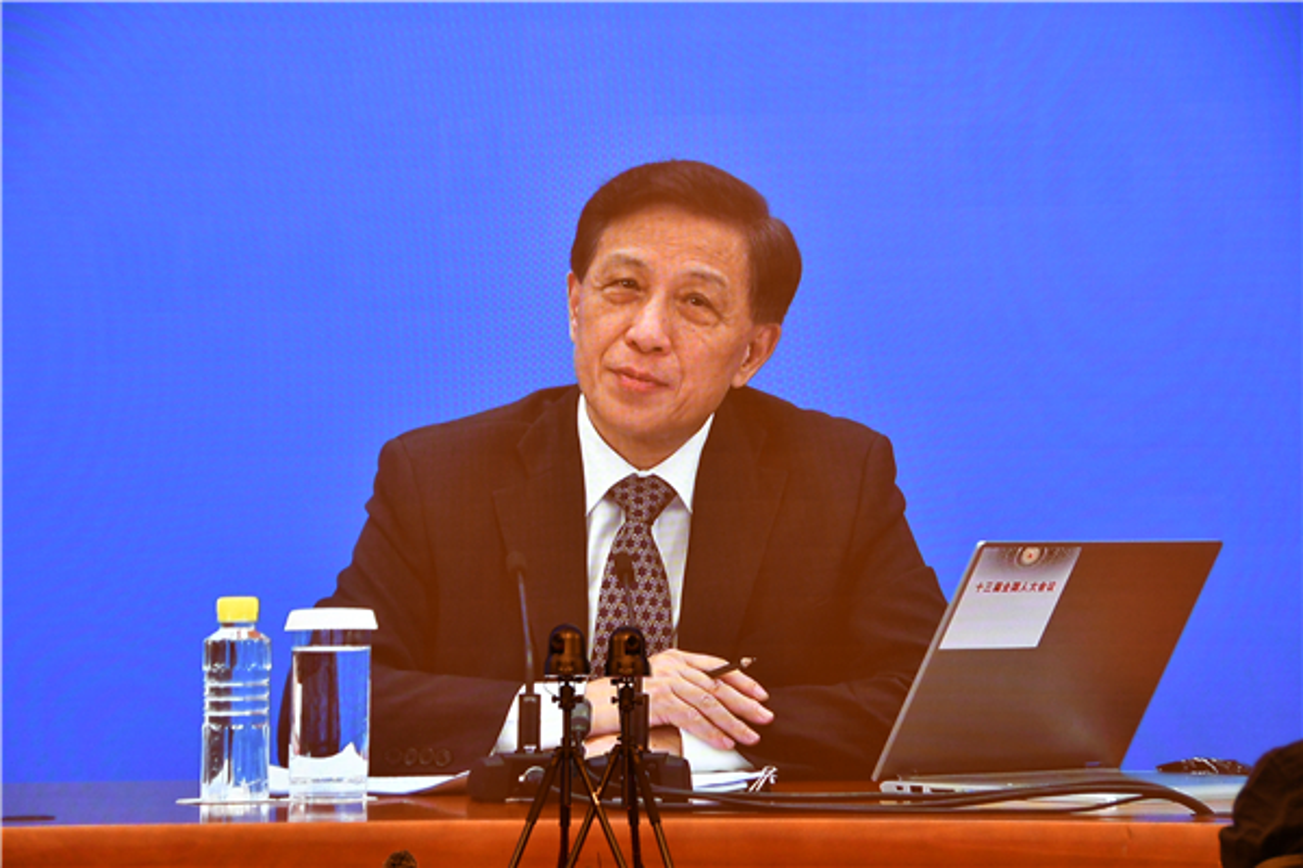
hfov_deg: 19.5
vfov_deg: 13.0
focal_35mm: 105
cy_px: 434
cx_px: 652
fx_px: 3800
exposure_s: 1/125
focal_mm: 70
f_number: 5.6
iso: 320
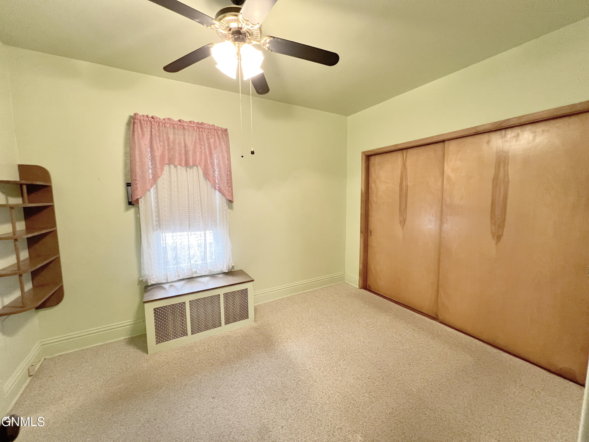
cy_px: 221
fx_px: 221
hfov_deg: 106.2
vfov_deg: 89.9
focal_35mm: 13
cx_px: 294
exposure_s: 1/60
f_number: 1.8
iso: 400
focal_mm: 1.57
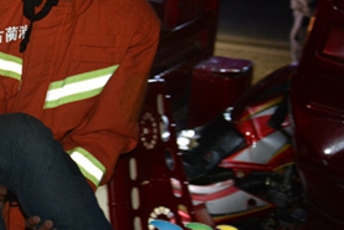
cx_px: -9
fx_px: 860
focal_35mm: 90
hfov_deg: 21.7
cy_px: 47
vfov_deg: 15.1
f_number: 4
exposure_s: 1/60
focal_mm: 26
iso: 2000
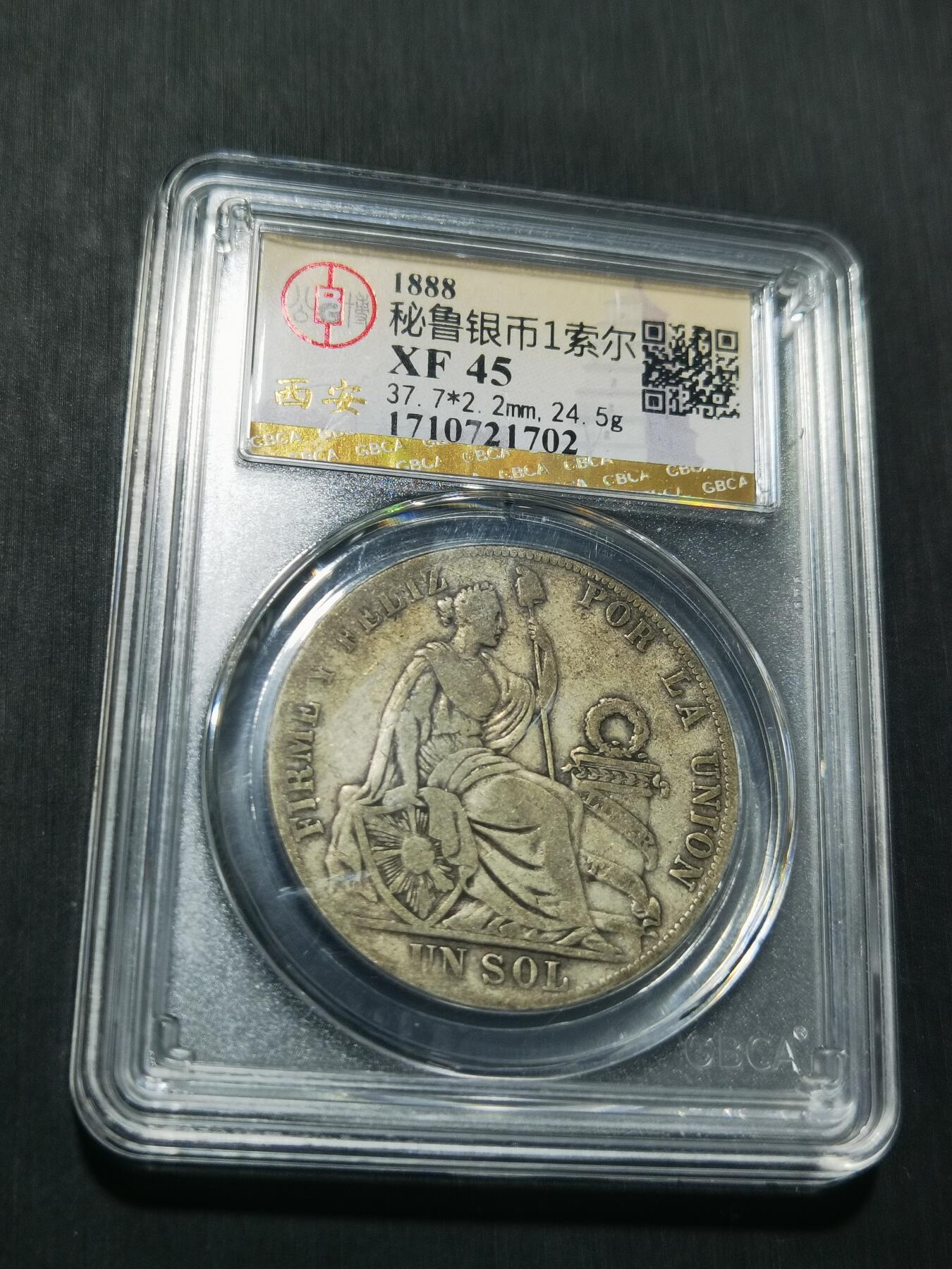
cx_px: 476
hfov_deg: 30.3
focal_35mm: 48
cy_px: 634
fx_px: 1760
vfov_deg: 39.7
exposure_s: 1/100
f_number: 1.9
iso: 100
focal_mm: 6.67
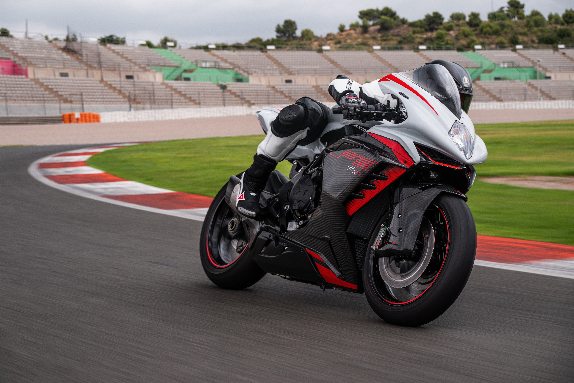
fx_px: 1196
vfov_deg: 18.2
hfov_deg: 27.0
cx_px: 287
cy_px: 192
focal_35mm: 75
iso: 50
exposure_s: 1/80
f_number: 7.1
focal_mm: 75
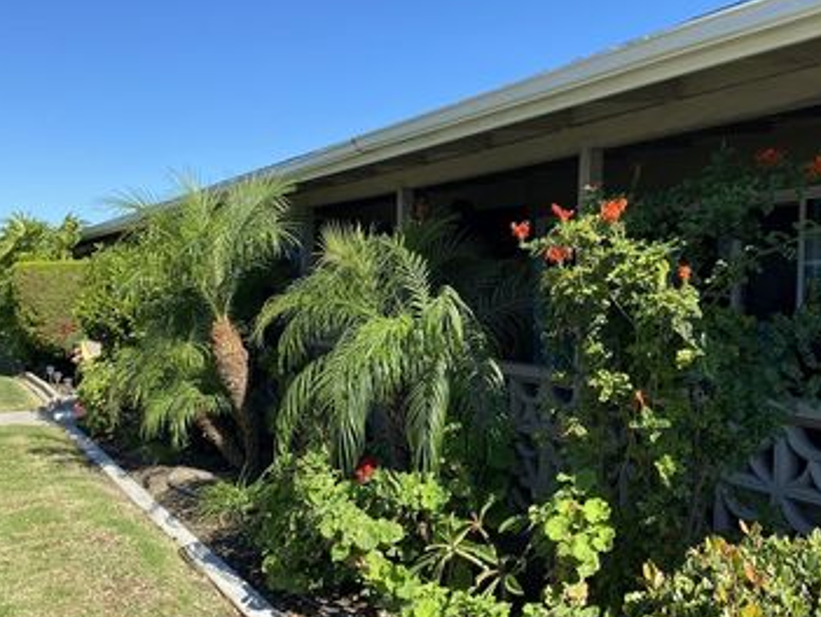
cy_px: 342
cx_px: 501
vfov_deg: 38.7
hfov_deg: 49.7
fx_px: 878
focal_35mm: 37
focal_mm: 4.25
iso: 32
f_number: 1.8
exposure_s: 1/1362
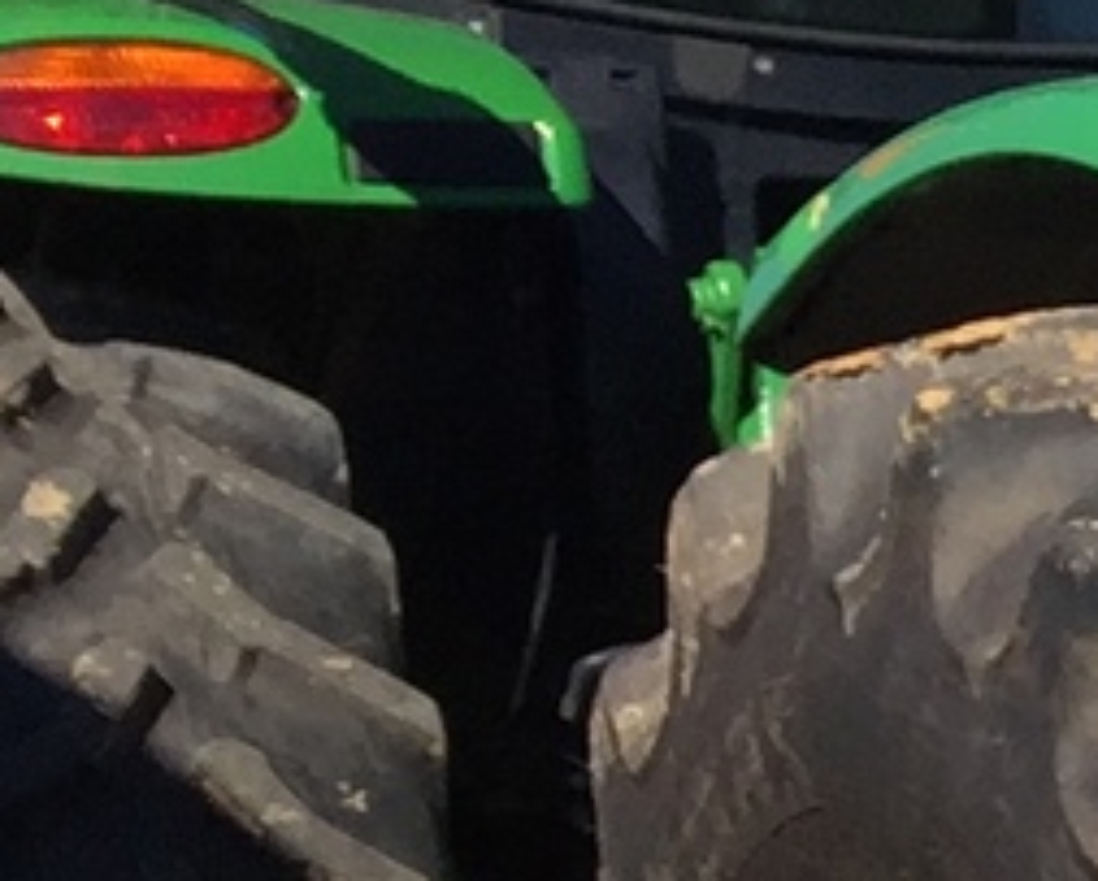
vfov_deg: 6.7
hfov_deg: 6.7
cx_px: 4305
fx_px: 7450
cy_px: 1115
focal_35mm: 229
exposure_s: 1/1799
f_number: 2.2
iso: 32
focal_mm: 4.15
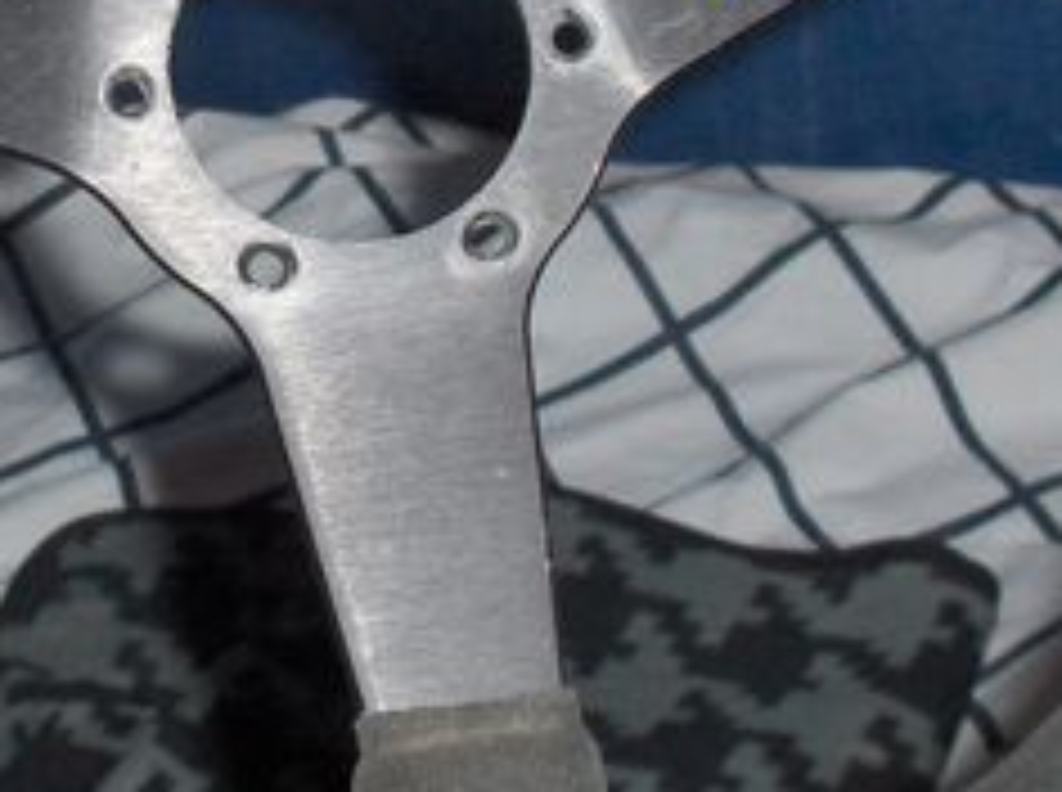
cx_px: 176
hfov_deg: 25.2
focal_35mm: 76
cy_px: 76
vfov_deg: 19.0
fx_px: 2327
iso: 53
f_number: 2.8
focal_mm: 5.8
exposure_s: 1/60
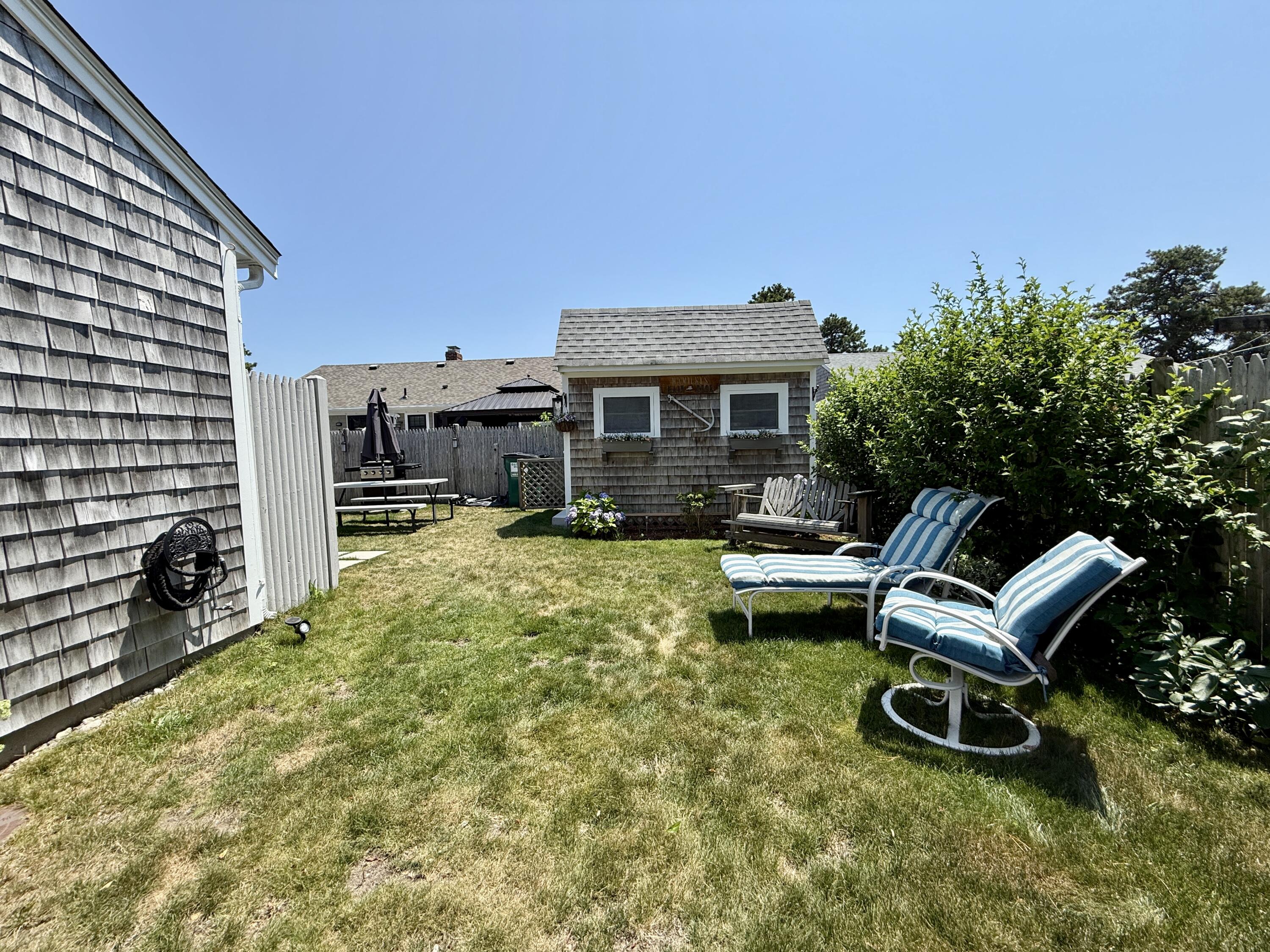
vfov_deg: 85.7
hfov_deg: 102.1
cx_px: 635
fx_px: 514
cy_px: 476
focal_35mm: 14
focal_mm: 2.22
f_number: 2.2
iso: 50
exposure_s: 1/1431
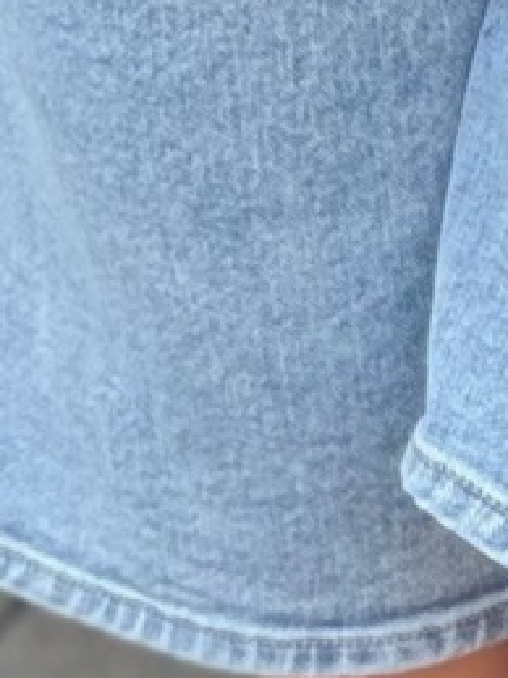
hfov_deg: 6.2
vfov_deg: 7.2
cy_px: -1560
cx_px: 733
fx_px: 4641
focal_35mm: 237
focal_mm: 2.71
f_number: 1.9
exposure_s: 1/121
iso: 32
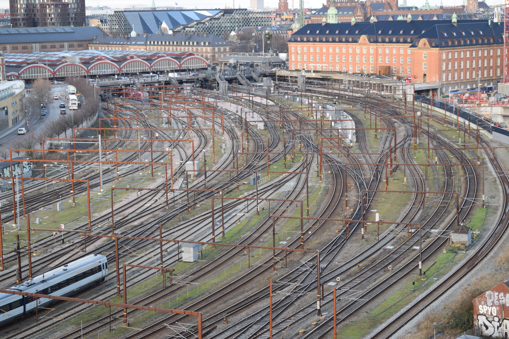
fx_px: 1166
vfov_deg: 16.6
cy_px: 170
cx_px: 254
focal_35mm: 82
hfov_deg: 24.6
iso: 400
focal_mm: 55
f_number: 6.3
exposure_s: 1/160
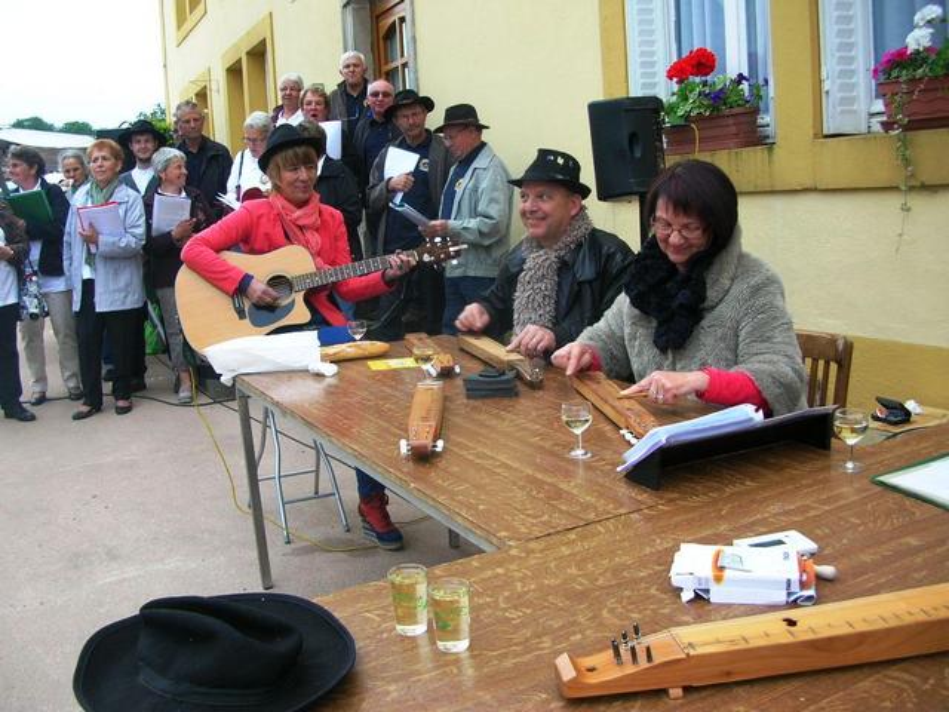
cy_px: 356
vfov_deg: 40.7
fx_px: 960
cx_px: 474
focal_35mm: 35
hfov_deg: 52.6
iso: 50
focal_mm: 5.8
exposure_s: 1/64
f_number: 2.8
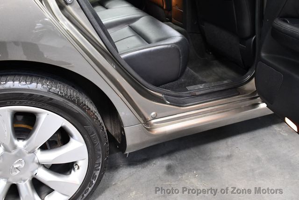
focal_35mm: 36
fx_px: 299
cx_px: 150
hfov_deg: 53.1
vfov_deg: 36.9
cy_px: 100
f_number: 3.5
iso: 3200
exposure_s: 1/80
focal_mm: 18
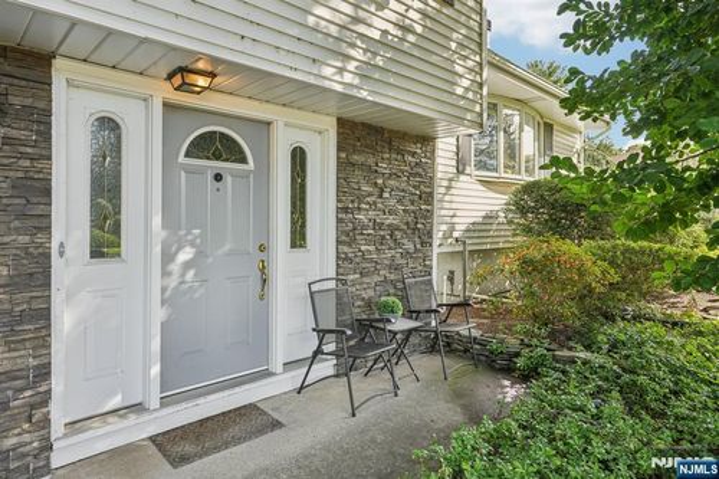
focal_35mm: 22
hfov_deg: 78.6
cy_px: 240
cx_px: 360
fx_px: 439
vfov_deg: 57.2
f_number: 8
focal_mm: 22
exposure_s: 1/30
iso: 125
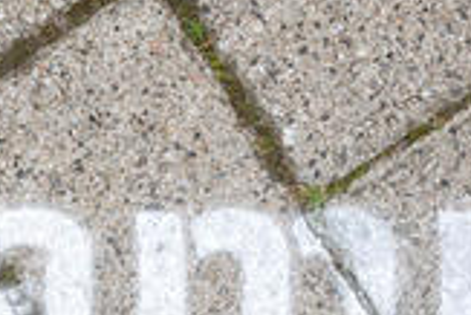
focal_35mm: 147
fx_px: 1925
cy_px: 377
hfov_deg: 13.2
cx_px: -217
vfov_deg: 9.2
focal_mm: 24
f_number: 10
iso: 400
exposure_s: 1/100
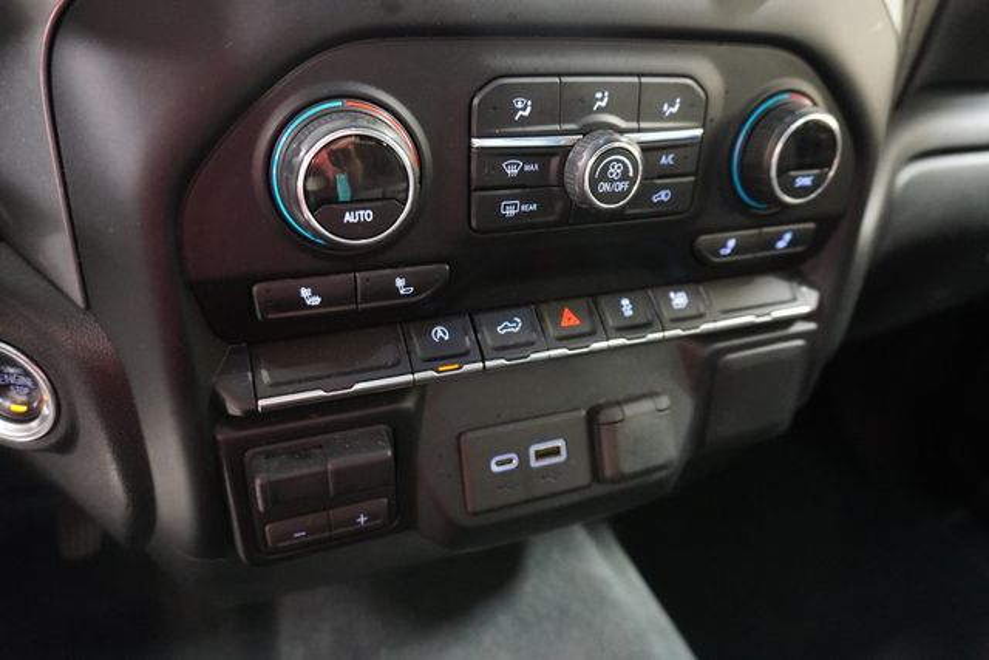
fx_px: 659
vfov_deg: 53.2
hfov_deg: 73.7
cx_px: 494
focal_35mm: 24
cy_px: 330
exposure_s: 1/8
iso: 6400
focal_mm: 16
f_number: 3.5
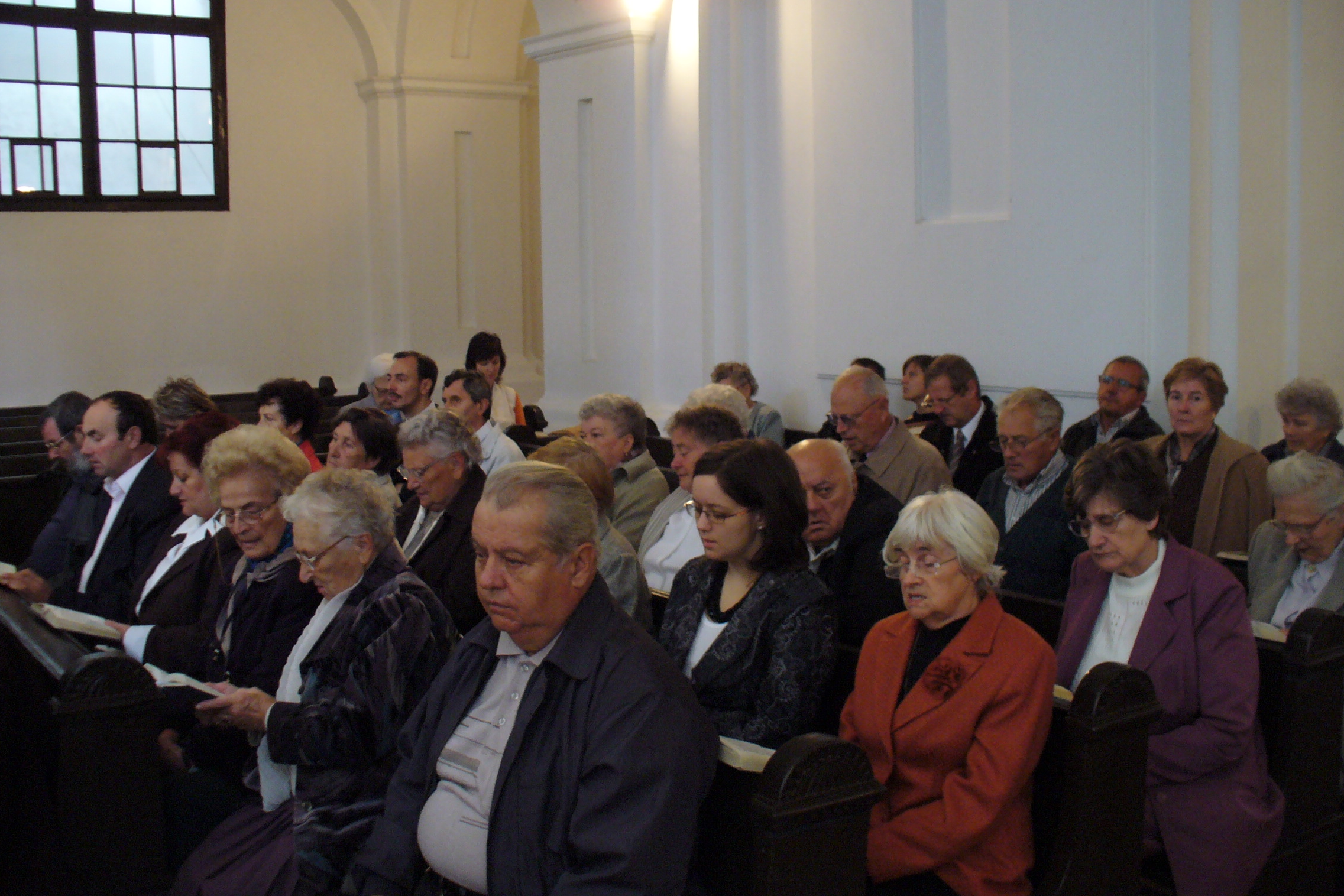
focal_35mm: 39
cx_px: 673
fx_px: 1456
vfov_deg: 34.2
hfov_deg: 49.5
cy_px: 426
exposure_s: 1/8
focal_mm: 6.1
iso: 200
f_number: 2.8
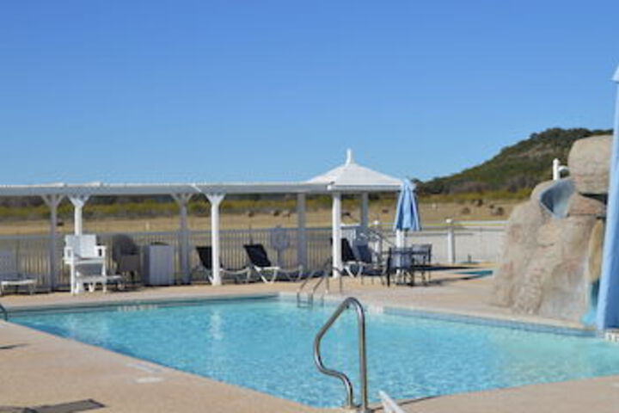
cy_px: 206
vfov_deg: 21.6
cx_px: 310
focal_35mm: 63
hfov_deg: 31.9
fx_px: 1083
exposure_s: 1/400
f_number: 10
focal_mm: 42
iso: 100
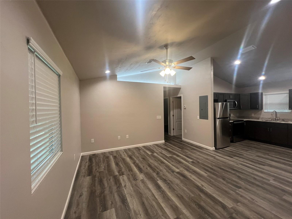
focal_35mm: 13
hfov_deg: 106.2
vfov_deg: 89.9
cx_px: 146
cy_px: 110
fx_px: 110
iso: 125
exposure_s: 1/60
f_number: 1.8
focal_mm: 1.57
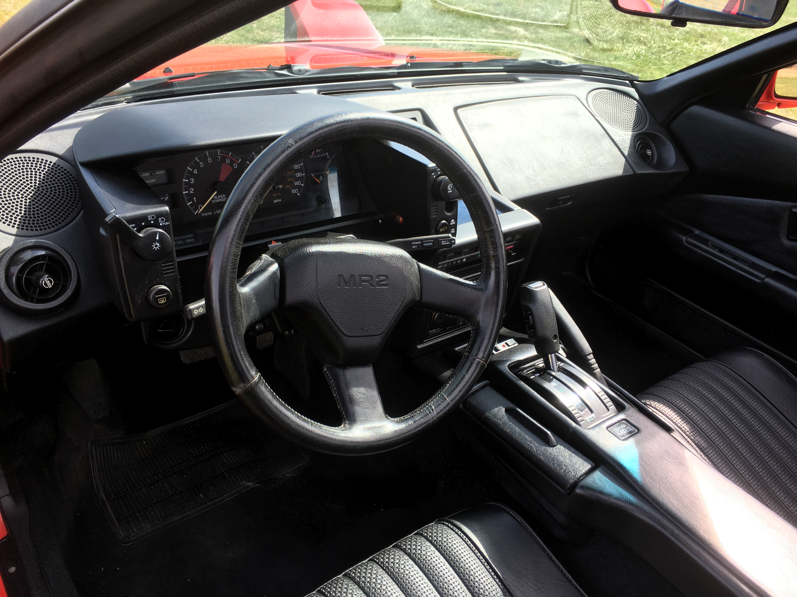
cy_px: 298
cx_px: 398
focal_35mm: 29
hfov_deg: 61.7
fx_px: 668
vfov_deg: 48.2
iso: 25
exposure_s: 1/298
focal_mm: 4.15
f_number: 2.2
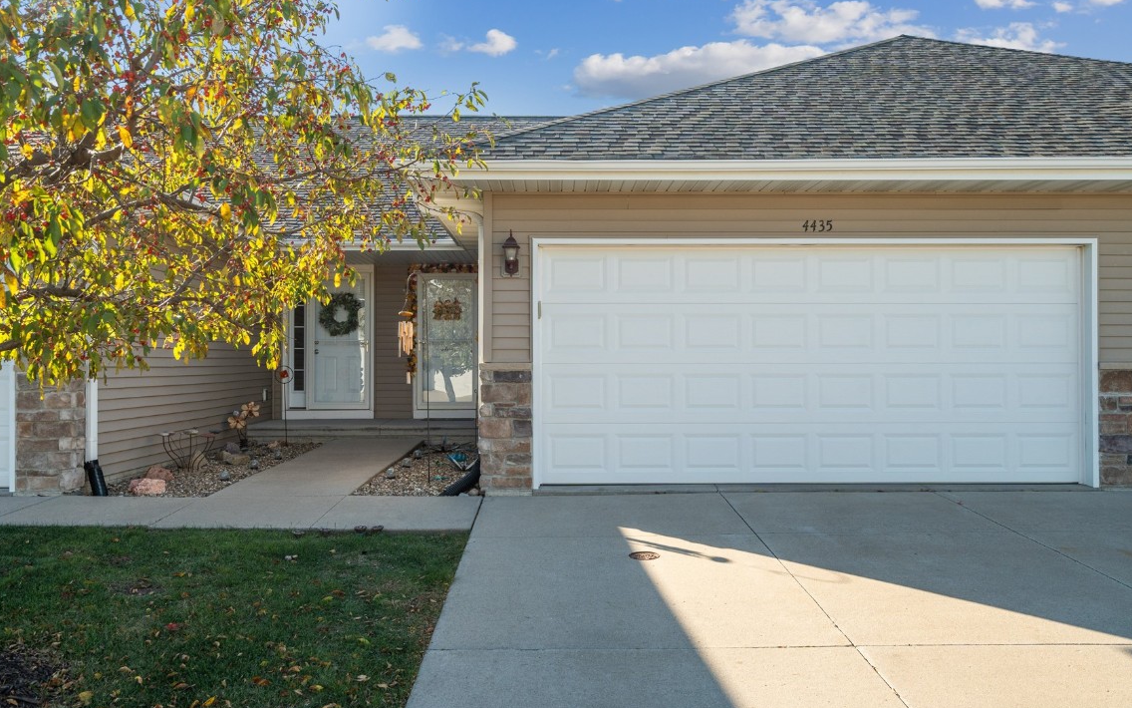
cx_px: 567
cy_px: 353
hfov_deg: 61.2
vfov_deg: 40.6
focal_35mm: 31
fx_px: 956
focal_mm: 30
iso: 400
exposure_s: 1/125
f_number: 10
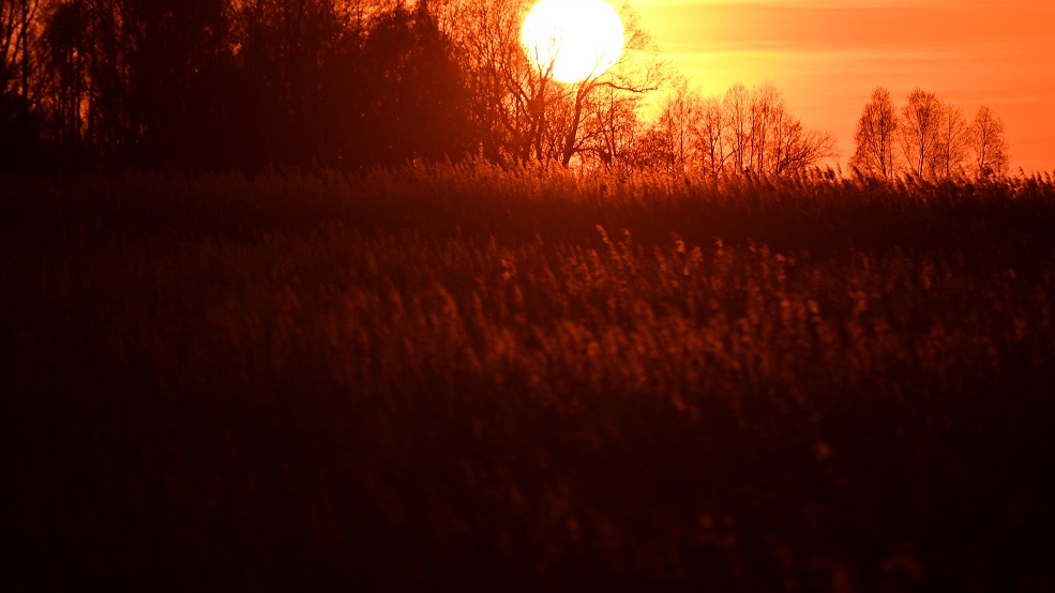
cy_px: 229
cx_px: 486
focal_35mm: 383
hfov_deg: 5.6
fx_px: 10714
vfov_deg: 3.2
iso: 100
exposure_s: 1/1000
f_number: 5.6
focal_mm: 300
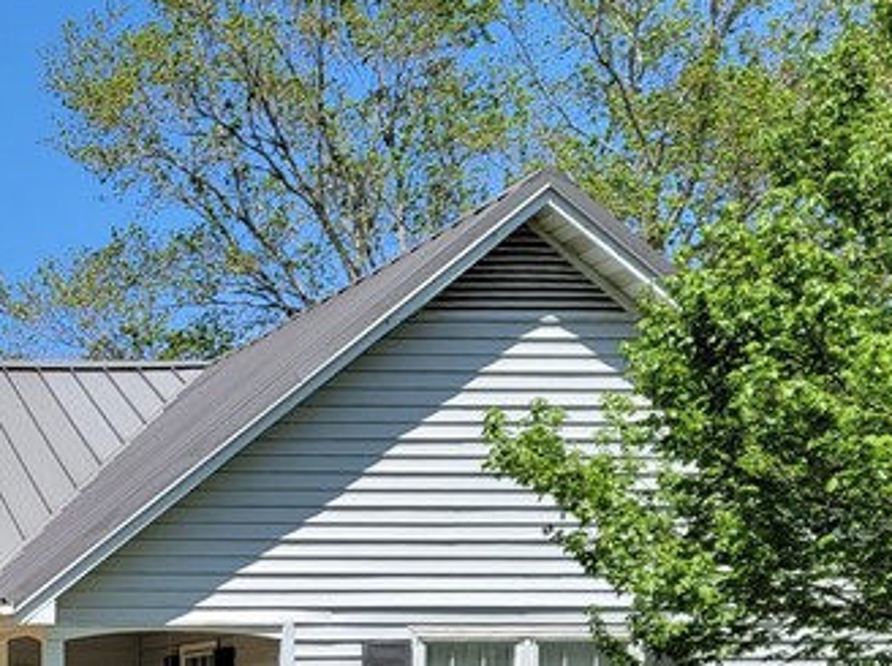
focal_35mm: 75
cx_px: -334
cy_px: 743
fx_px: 1930
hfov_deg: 22.6
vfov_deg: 18.8
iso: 16
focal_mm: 6.7
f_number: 1.8
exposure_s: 1/894
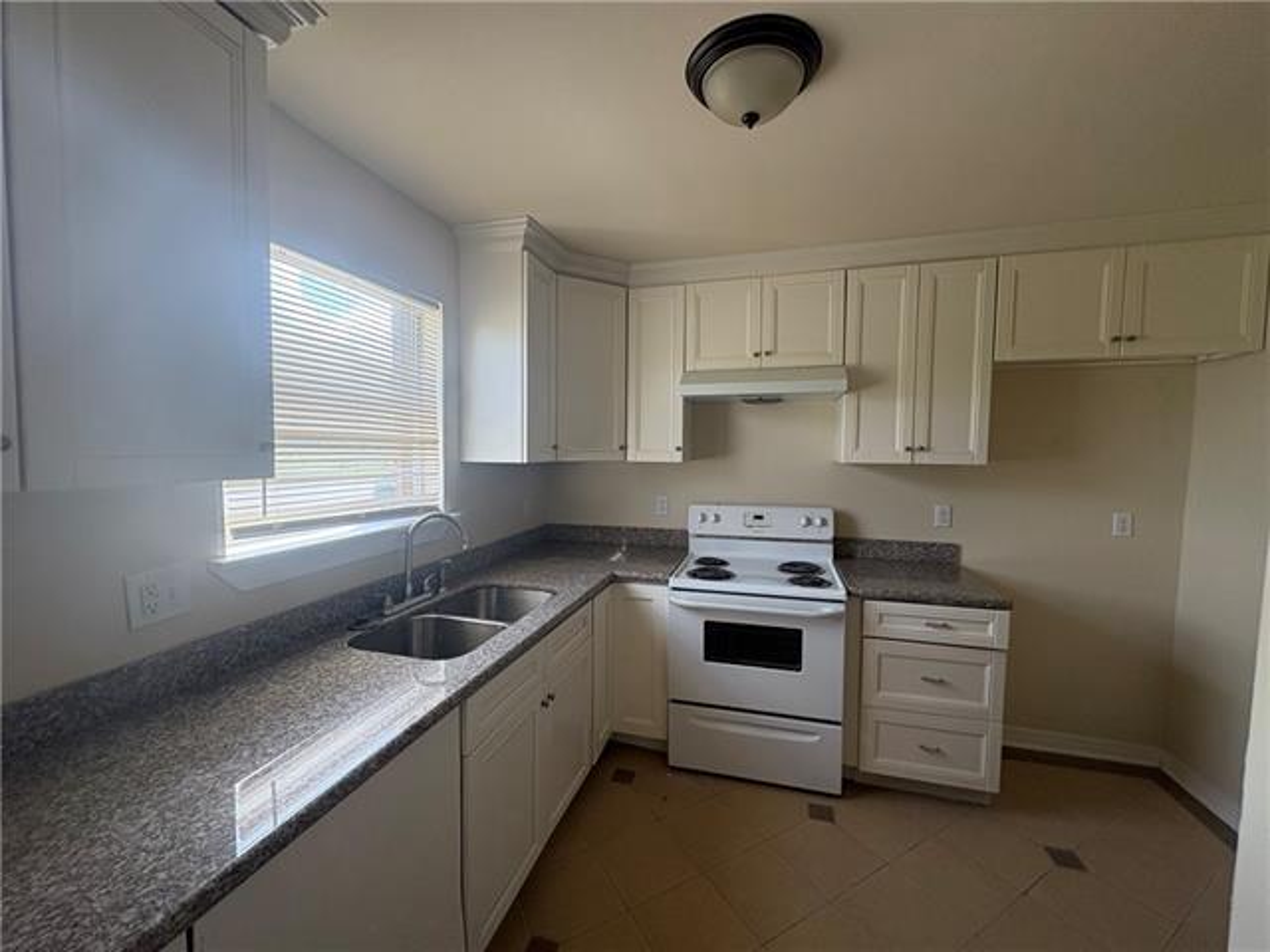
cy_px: 476
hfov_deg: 102.1
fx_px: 514
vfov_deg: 85.7
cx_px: 635
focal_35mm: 14
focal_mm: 2.22
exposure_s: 1/134
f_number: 2.2
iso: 100
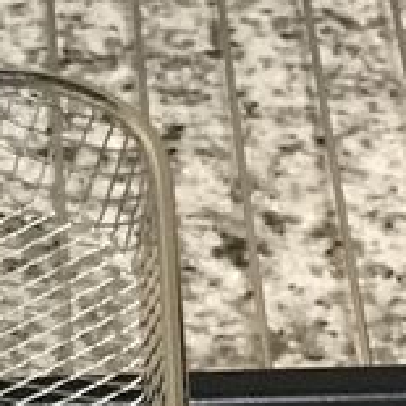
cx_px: -155
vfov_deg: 8.0
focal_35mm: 204
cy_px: 906
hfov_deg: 8.4
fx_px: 2707
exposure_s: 1/11
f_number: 1.8
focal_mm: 3.99
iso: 100
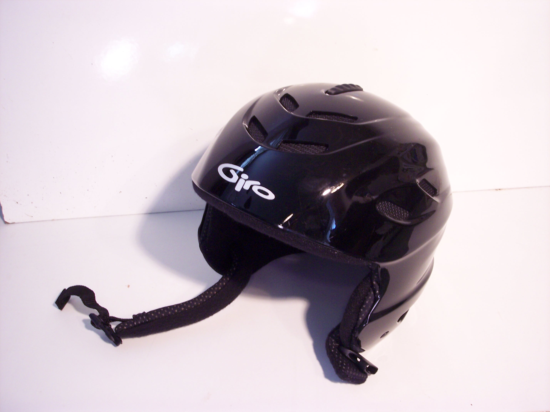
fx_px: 620
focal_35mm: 39
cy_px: 206
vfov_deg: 36.8
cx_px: 275
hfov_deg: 47.9
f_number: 3.4
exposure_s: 1/8
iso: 200
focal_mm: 8
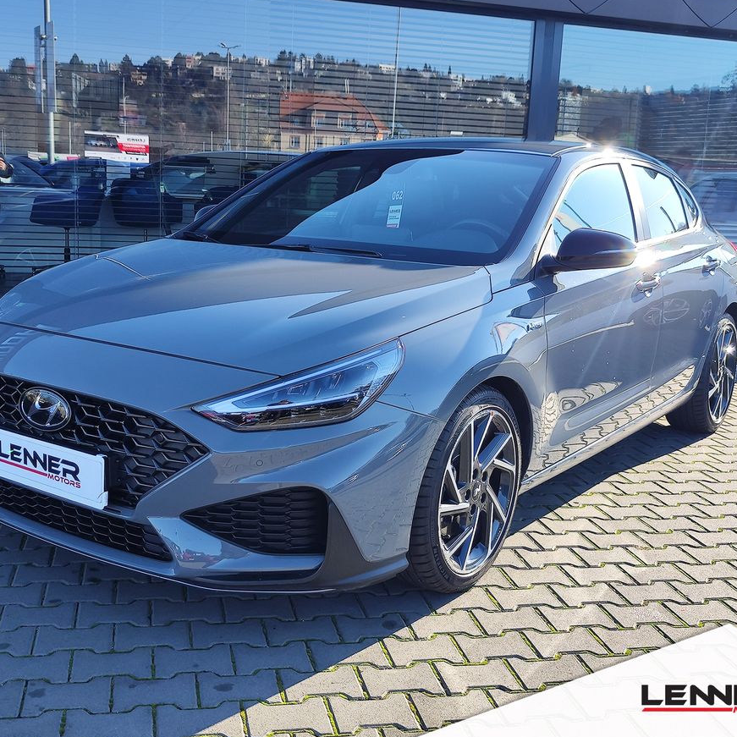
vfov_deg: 57.3
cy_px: 372
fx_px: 674
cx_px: 332
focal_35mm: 28
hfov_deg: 57.2
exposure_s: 1/365
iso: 50
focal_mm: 7.01
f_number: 1.69
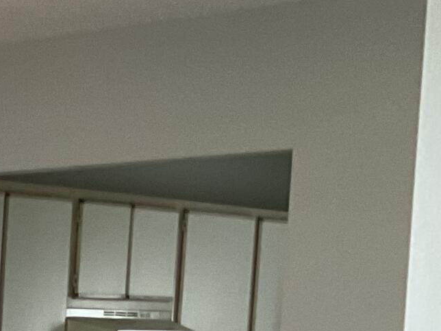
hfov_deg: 12.4
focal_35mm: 135
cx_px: -515
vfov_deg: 10.5
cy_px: 546
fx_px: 1720
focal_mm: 3
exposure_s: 1/60
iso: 64
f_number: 1.8
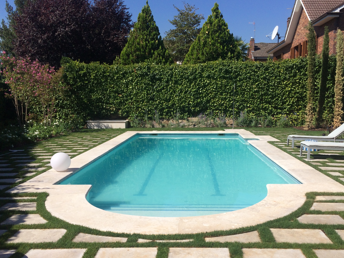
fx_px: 338
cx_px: 185
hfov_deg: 53.9
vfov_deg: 41.8
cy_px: 138
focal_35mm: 34
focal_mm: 4.12
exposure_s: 1/2933
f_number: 2.2
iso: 40
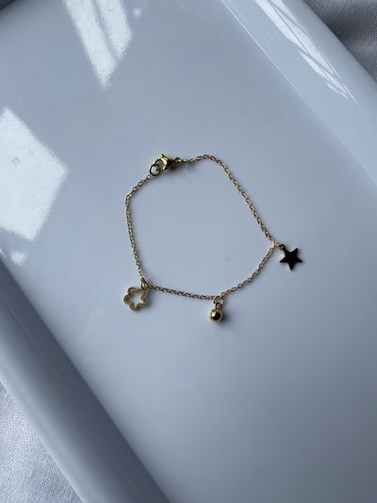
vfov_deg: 67.3
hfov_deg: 53.1
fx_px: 377
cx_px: 188
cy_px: 252
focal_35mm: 26
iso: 32
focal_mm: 4.2
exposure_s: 1/489
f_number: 1.6
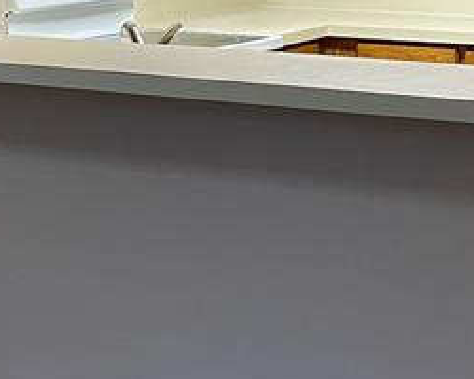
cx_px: 252
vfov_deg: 15.1
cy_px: -4
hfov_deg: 19.2
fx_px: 1403
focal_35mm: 100
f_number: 1.6
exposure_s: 1/60
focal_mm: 5.1
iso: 250
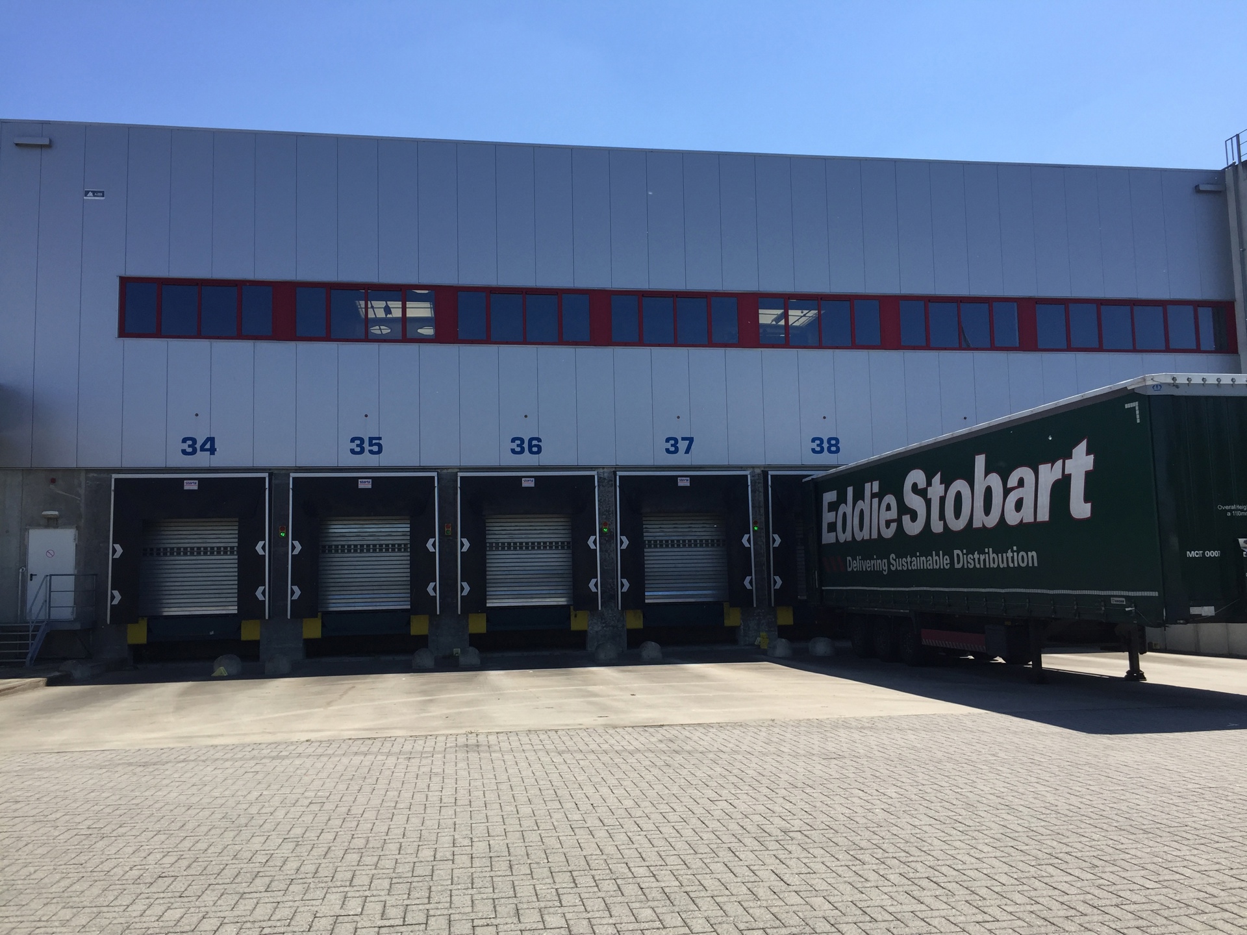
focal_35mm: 29
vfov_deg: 48.2
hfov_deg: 61.7
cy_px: 468
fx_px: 1045
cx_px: 624
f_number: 2.2
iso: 32
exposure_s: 1/1319
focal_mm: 4.15
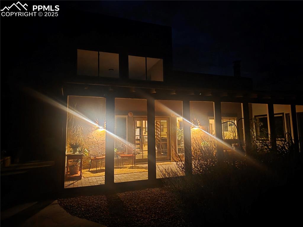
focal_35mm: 23
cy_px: 114
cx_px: 152
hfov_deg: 74.0
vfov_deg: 58.8
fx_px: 201
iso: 2500
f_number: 1.7
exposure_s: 1/15
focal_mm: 6.3
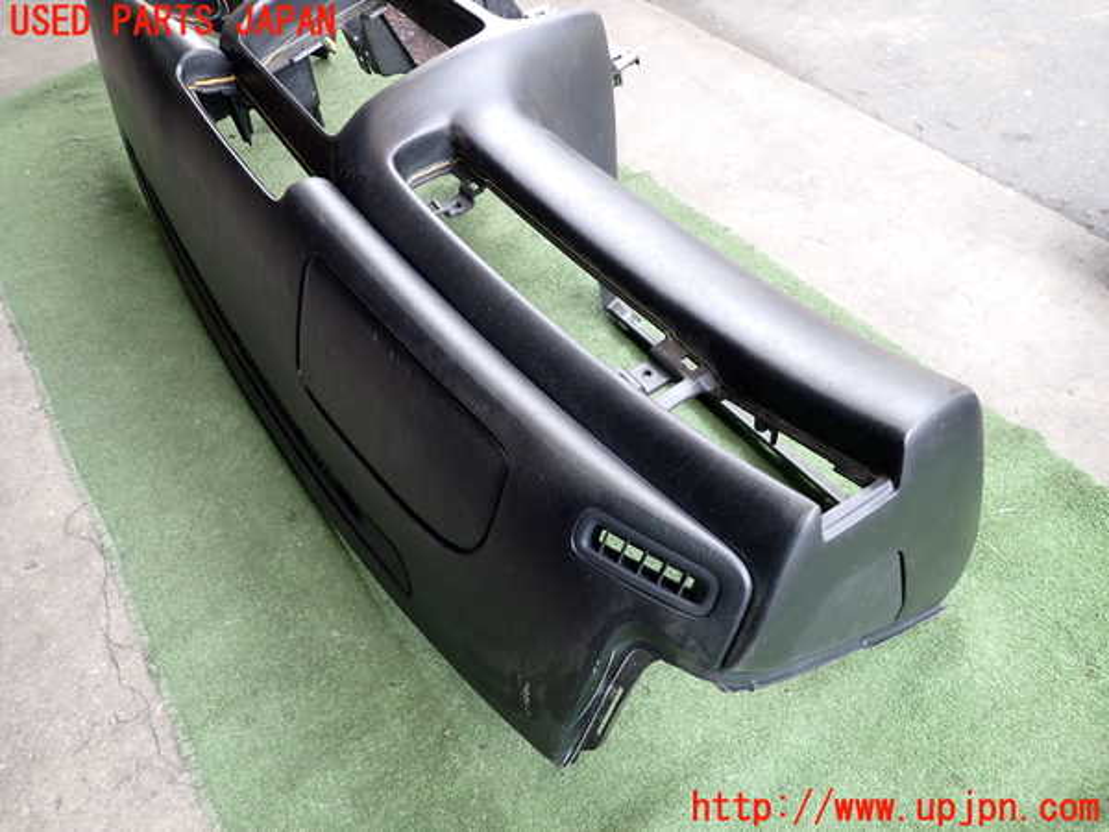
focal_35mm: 25
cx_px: 554
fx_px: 801
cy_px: 416
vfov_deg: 54.9
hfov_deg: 69.4
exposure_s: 1/80
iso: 200
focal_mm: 4.5
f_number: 2
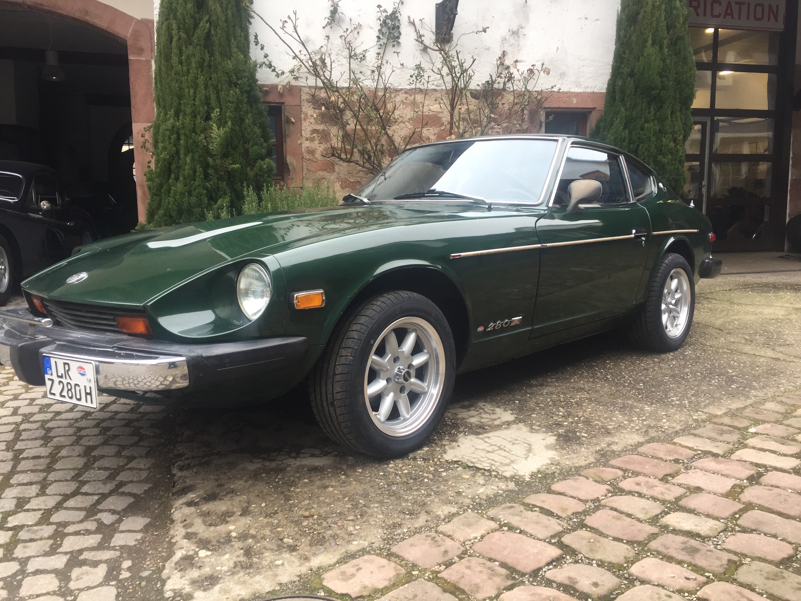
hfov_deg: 61.7
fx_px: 671
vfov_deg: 48.2
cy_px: 300
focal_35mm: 29
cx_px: 400
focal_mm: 4.15
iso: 50
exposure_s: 1/100
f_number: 2.2
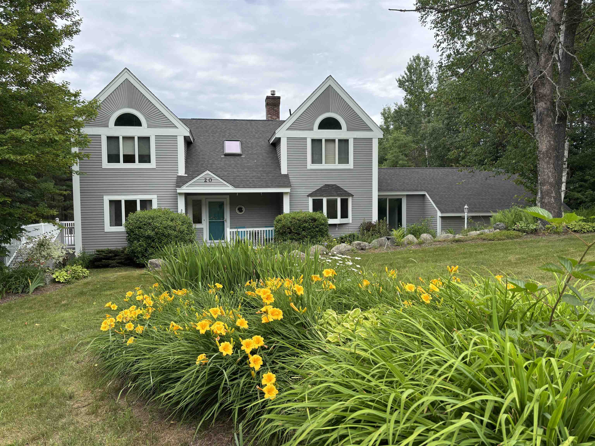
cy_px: 223
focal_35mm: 26
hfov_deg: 67.3
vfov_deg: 53.1
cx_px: 298
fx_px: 447
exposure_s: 1/1567
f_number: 1.6
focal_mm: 5.96
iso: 50
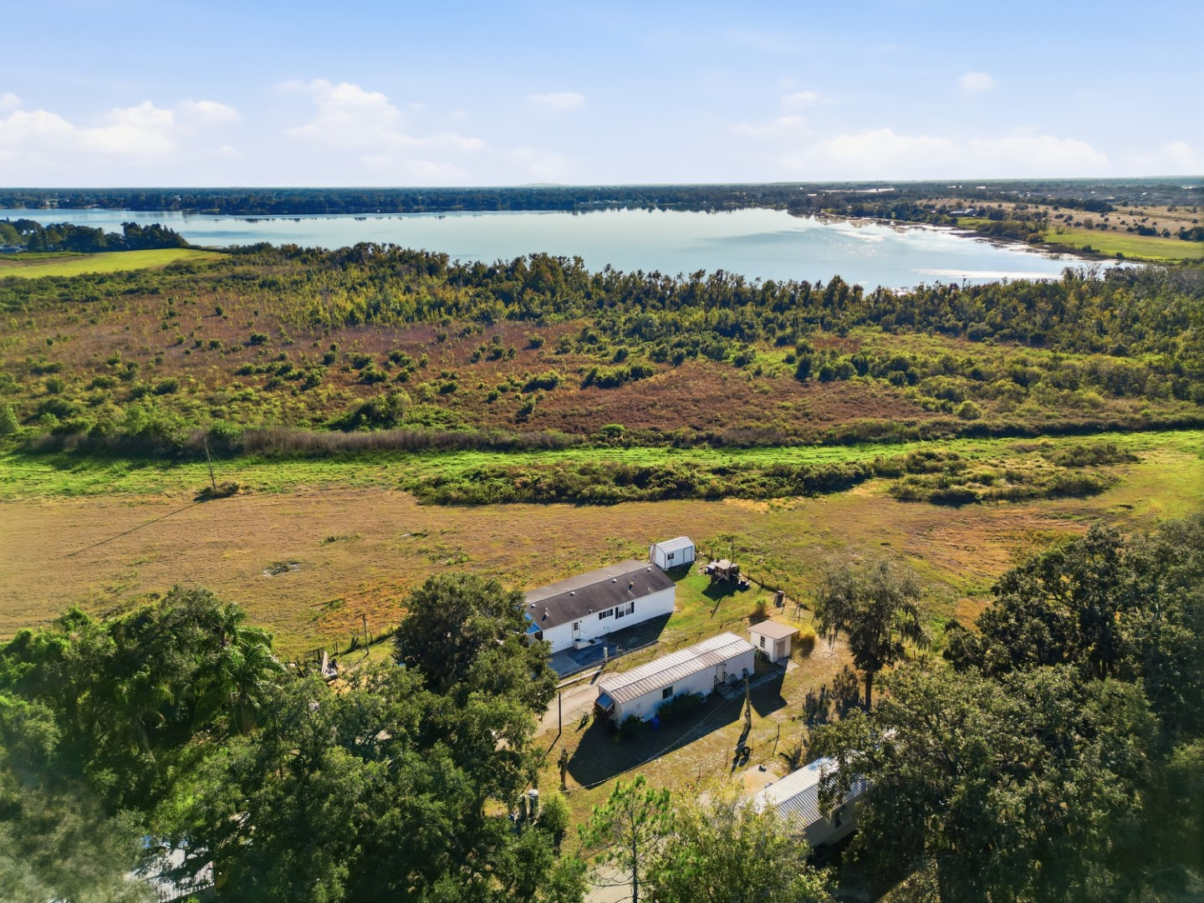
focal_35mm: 24
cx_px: 602
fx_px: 835
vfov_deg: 56.8
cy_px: 452
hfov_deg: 71.6
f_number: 1.7
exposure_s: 1/6400
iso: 100
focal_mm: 6.7
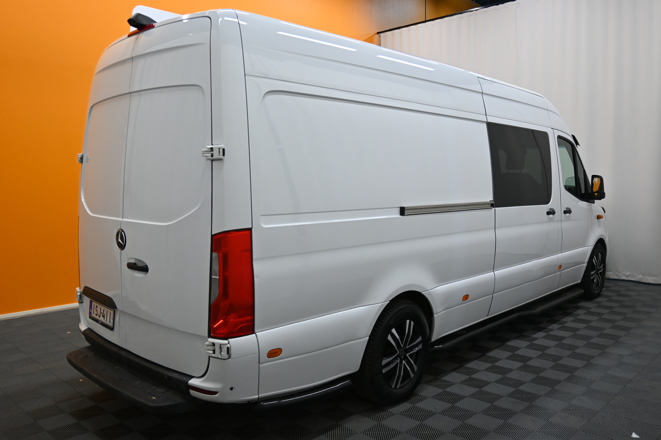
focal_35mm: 29
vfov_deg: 44.6
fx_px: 537
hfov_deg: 63.2
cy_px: 220
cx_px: 330
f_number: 4
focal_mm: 19.5
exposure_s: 1/125
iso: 800
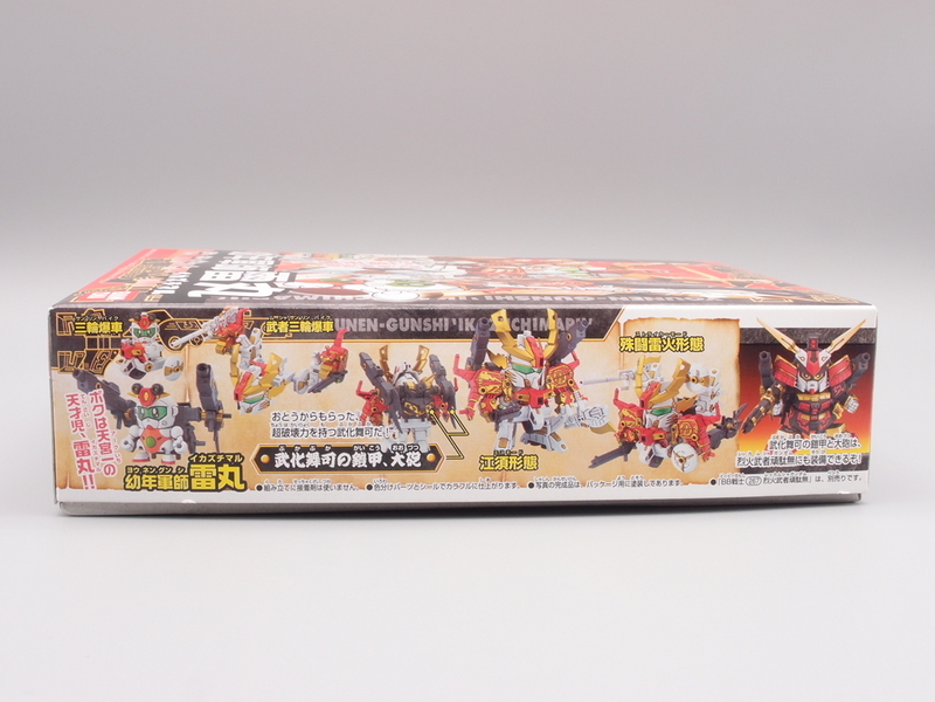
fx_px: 1242
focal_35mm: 46
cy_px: 351
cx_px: 468
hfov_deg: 41.2
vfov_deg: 31.5
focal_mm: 9.87
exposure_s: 1/6
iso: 100
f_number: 8
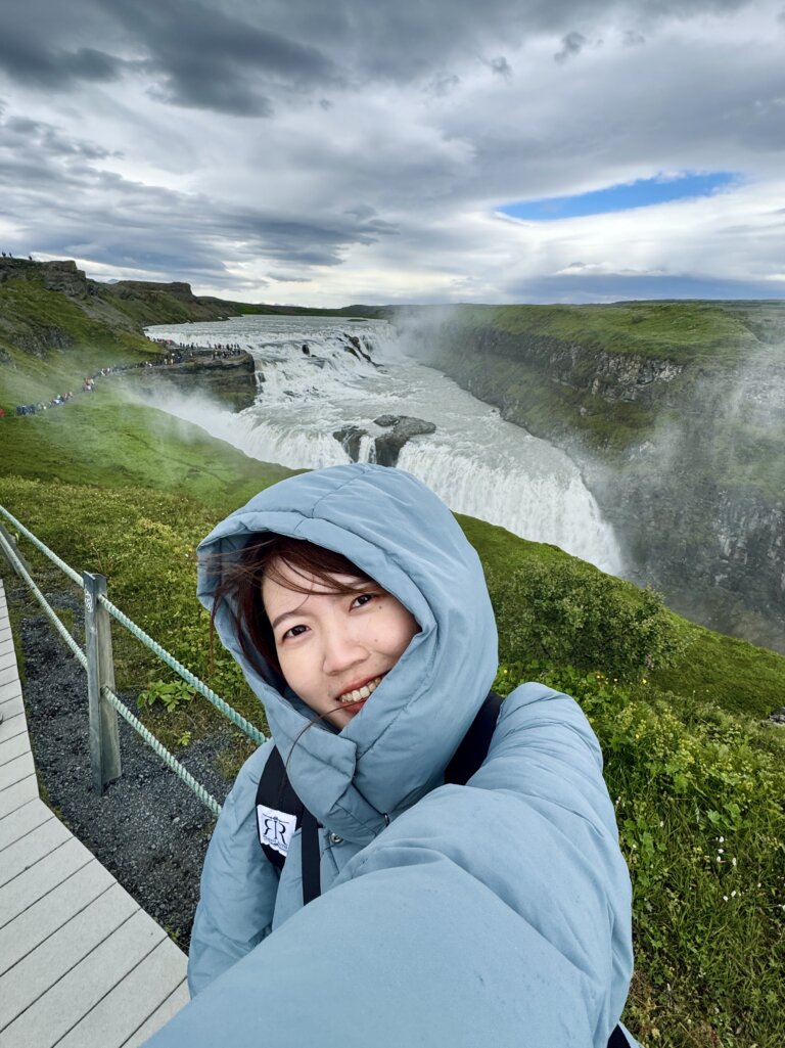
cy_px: 524
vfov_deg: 102.1
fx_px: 424
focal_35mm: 14
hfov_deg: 85.6
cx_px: 392
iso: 40
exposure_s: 1/362
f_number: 2.2
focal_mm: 2.22
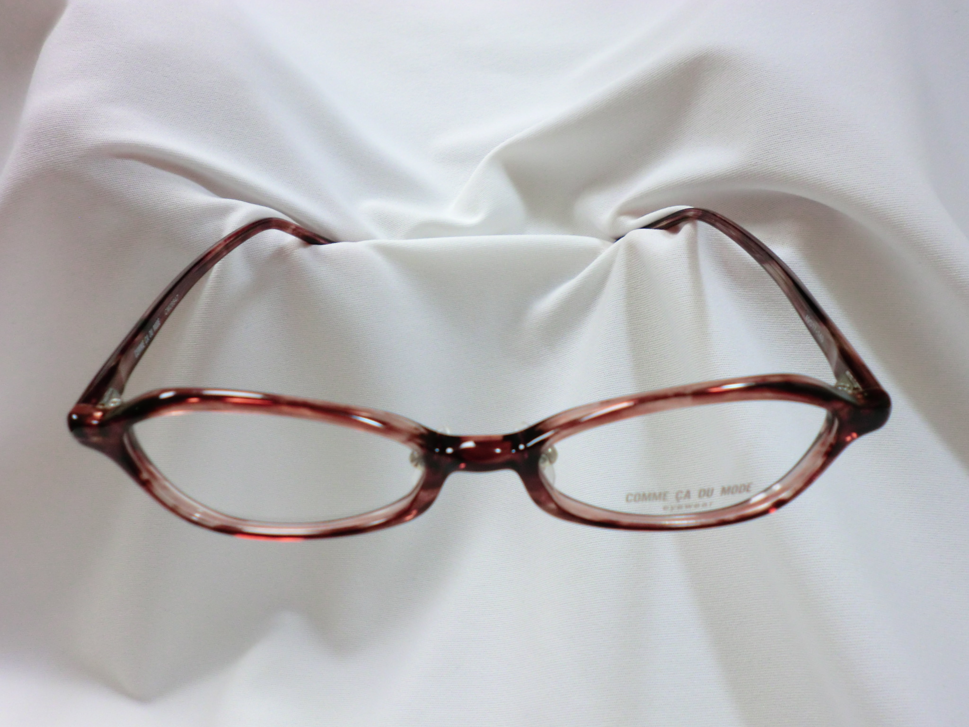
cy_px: 364
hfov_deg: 56.8
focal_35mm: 32
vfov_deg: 44.2
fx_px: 896
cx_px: 484
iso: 125
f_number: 3.5
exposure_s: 1/60
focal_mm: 5.8
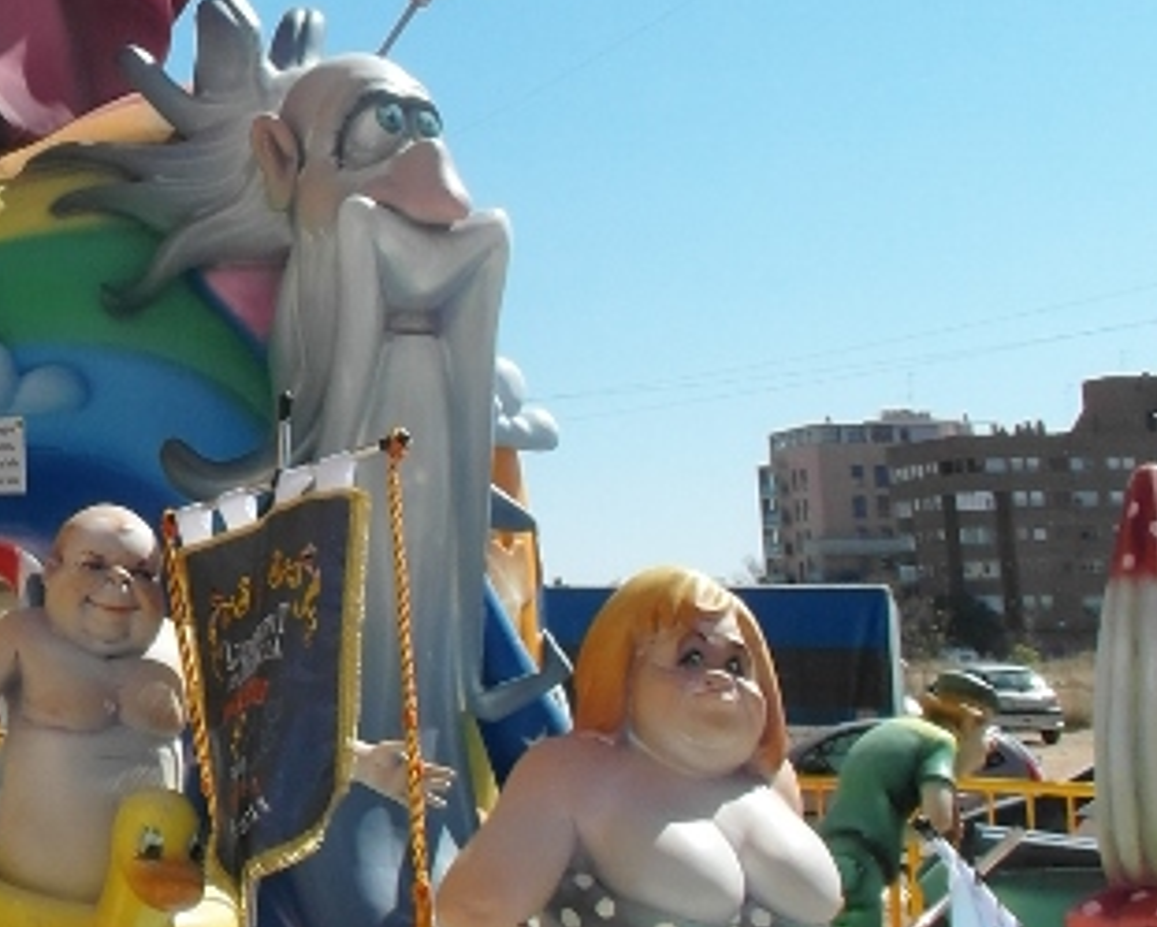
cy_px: 141
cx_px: -45
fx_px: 2535
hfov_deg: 24.4
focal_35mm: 74
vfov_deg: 20.4
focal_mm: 4.1
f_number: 4.5
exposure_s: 1/1000
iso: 120
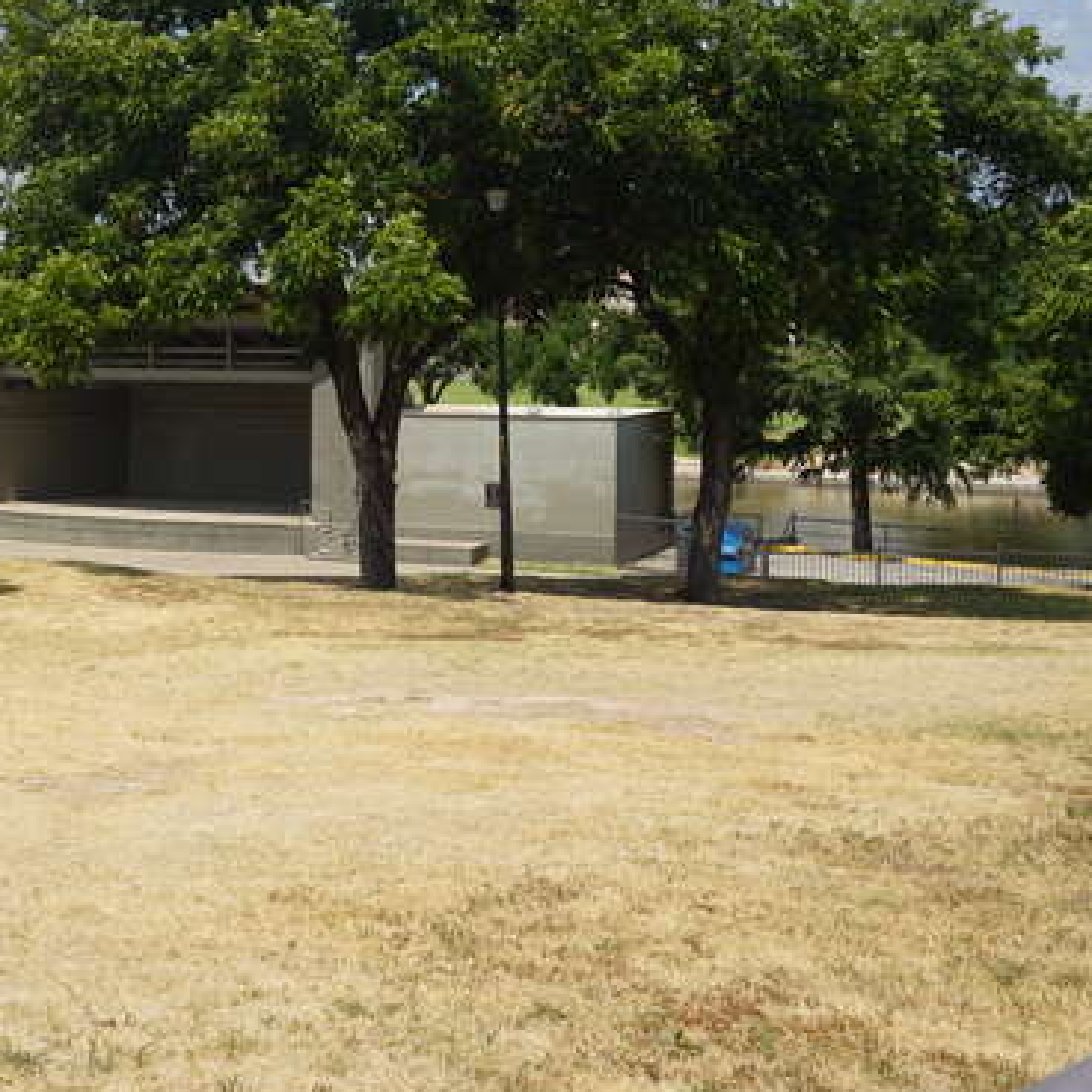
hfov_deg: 29.5
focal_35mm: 56
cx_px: 142
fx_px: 1995
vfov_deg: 30.4
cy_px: 365
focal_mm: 21
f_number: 11
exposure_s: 1/200
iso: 100
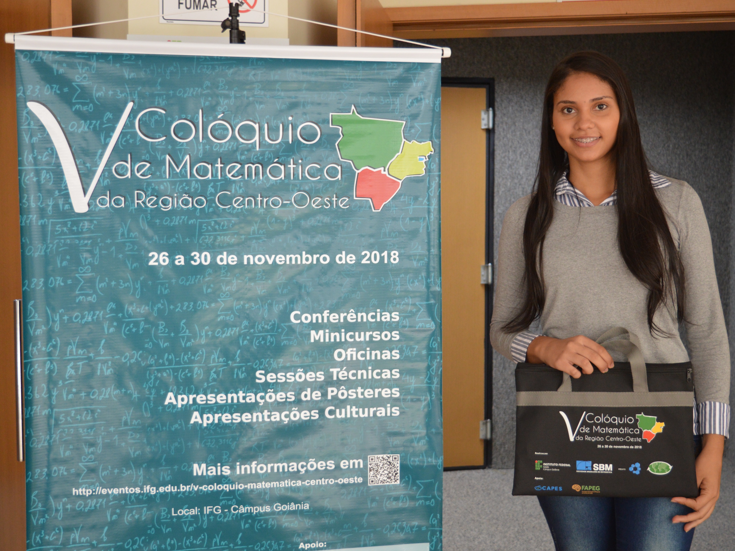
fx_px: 1010
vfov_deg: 30.5
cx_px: 358
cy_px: 276
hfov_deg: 40.0
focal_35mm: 48
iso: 800
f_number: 4.2
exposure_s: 1/60
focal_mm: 29
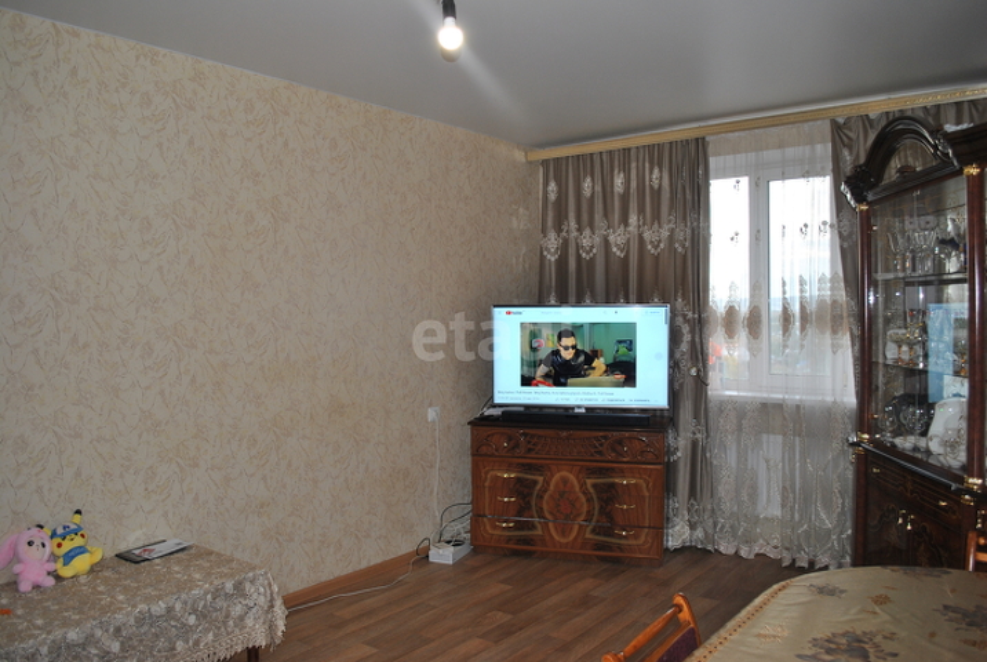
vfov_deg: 48.1
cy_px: 331
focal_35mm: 27
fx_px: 741
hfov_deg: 67.3
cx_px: 494
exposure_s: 1/60
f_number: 3.5
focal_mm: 18
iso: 200
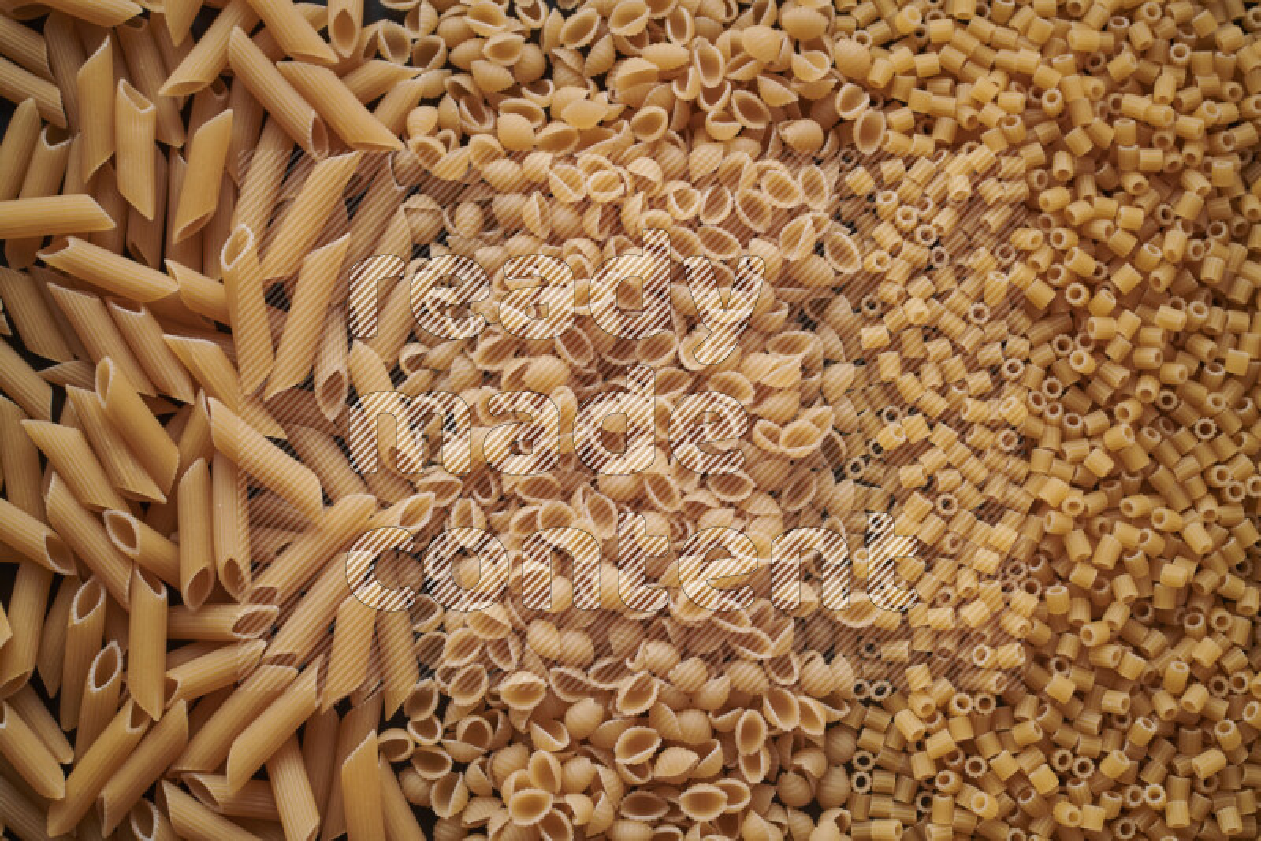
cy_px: 420
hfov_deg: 39.6
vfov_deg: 27.0
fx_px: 1752
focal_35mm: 50
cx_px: 630
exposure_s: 1/100
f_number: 8
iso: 160
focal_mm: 50
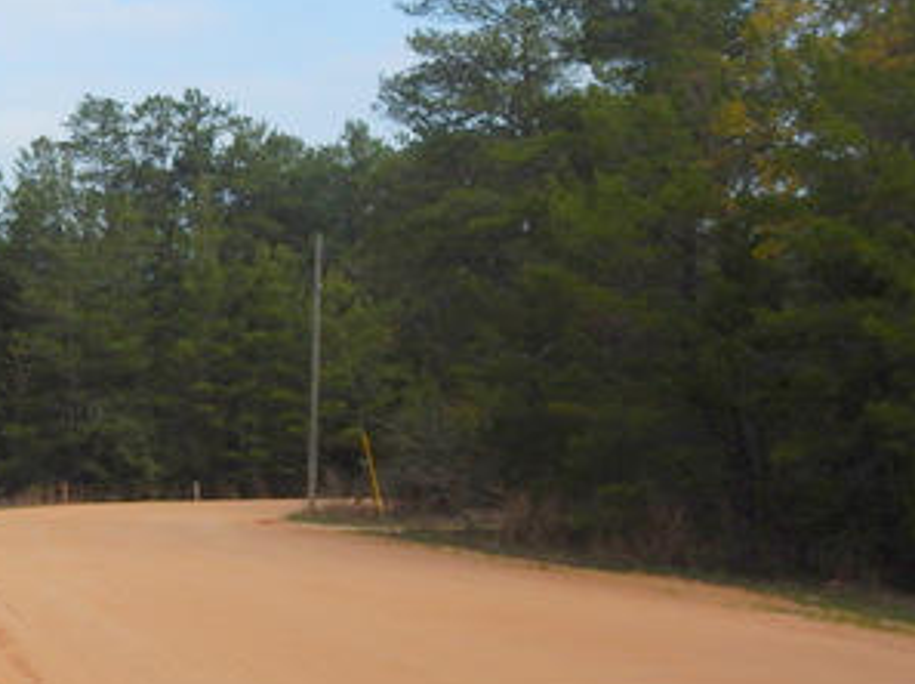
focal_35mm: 82
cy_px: 530
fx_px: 2165
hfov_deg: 23.1
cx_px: 55
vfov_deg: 17.8
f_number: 3.4
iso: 125
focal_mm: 6.8
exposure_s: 1/1000
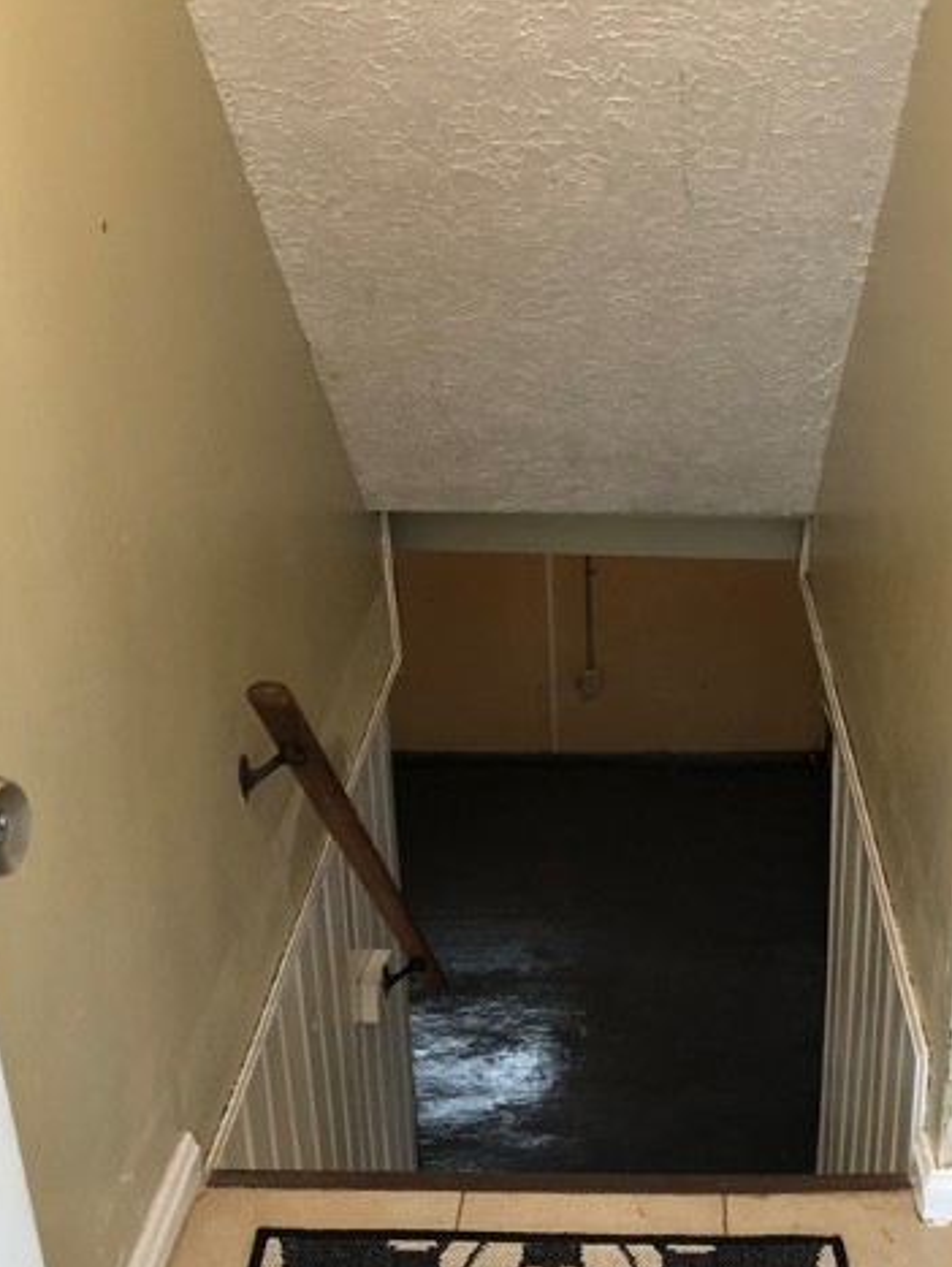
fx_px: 1684
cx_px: 673
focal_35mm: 46
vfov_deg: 40.7
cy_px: 841
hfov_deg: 31.2
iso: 40
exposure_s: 1/15
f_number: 1.8
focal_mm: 3.99
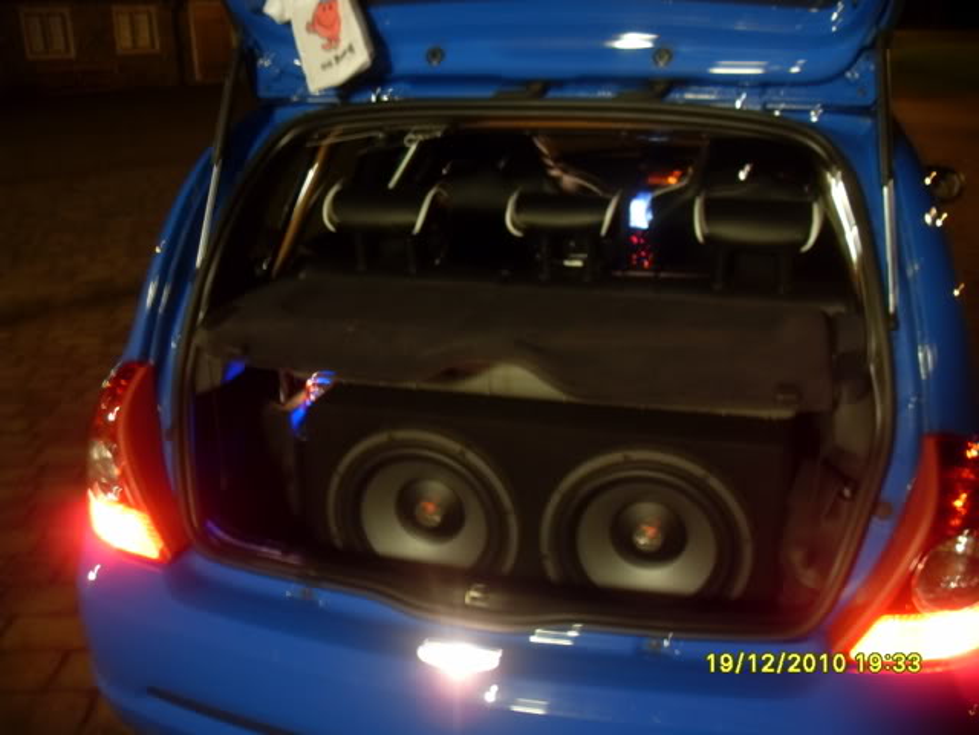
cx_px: 490
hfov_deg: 54.0
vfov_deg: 41.8
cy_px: 368
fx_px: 962
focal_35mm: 34
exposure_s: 1
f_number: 2.8
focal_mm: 6.3
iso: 200
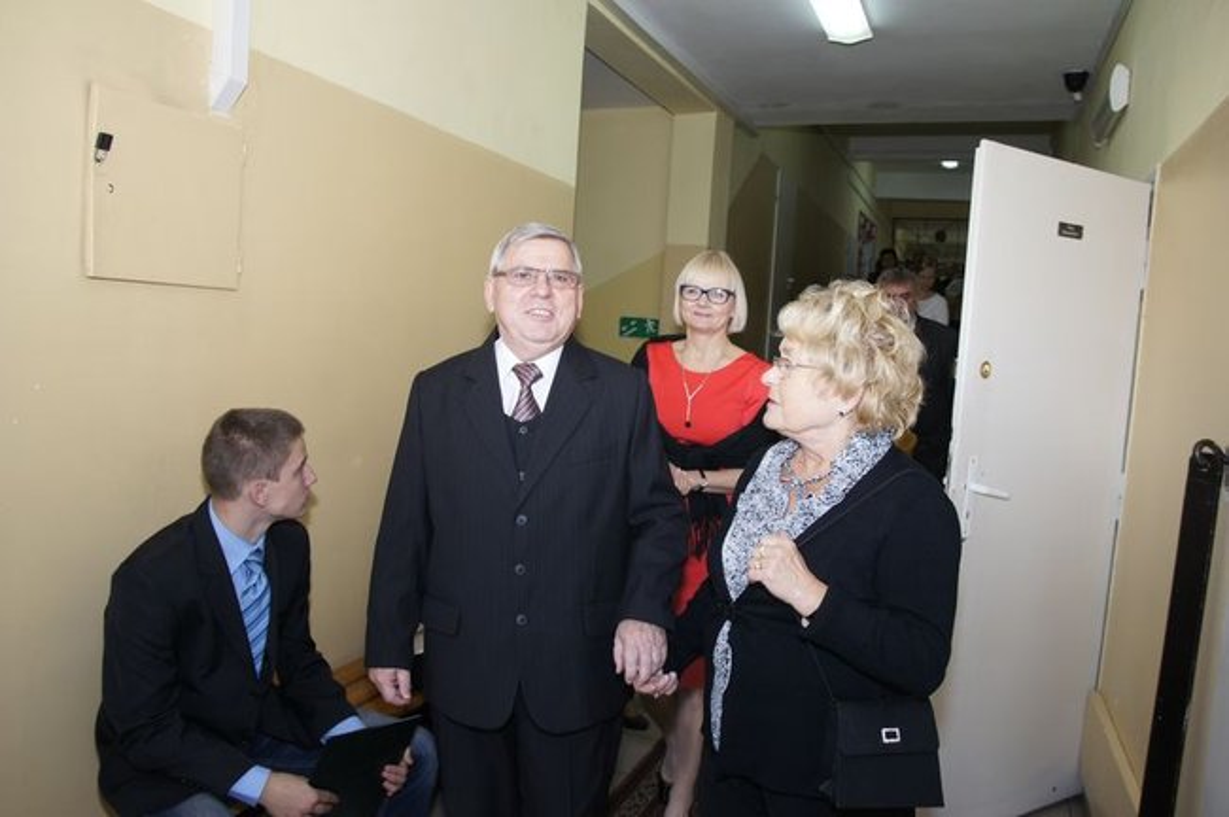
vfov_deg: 50.3
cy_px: 408
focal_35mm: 26
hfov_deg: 70.5
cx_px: 614
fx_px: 870
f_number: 5.6
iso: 400
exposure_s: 1/60
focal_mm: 17
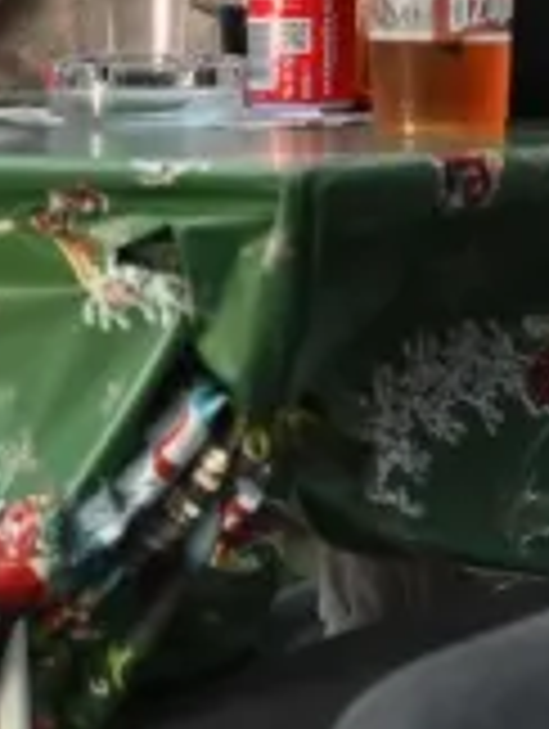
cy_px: -346
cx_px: 918
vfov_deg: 2.2
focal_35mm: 900
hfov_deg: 1.7
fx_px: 18982
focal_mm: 200
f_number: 3.2
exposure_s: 1/125
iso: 2000
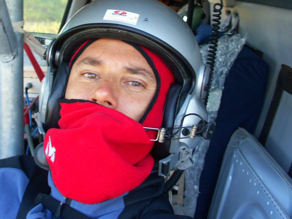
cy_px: 54
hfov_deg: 33.9
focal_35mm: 56
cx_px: 90
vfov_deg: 25.8
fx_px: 473
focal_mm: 7.61
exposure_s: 1/60
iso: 100
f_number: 2.8
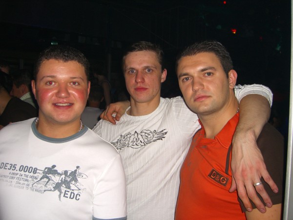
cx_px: 146
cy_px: 110
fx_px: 322
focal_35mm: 38
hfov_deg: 49.0
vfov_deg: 37.7
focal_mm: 7.9
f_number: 2.8
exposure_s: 1/60
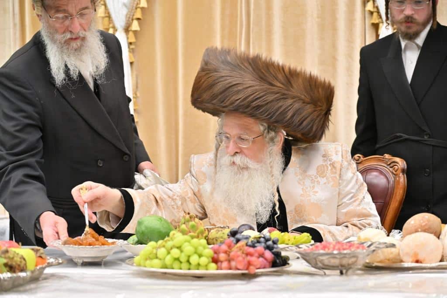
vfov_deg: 18.0
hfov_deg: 26.6
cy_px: 149
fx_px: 944
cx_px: 224
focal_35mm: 76
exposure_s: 1/200
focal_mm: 76
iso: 1000
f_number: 4
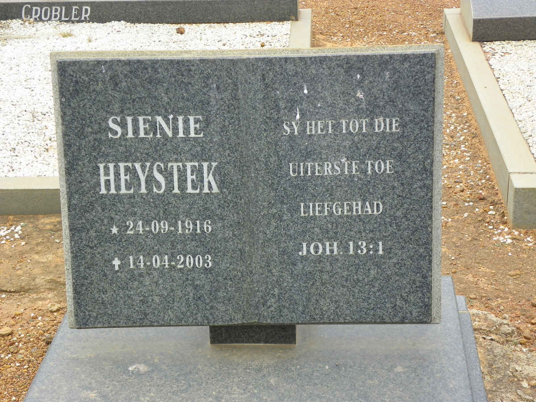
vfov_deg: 20.7
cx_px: 268
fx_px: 1099
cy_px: 201
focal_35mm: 71
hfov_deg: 27.4
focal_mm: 12.6
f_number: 3.5
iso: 64
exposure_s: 1/160
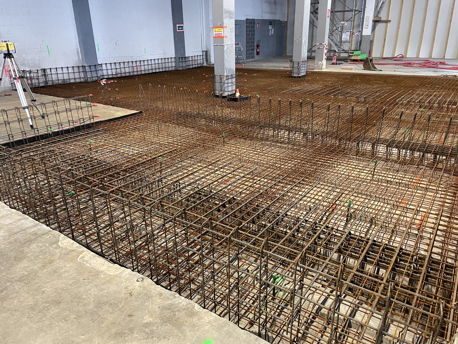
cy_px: 172
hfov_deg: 67.3
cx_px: 229
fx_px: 344
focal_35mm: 26
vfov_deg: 53.1
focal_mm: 4.2
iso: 400
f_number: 1.6
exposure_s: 1/50
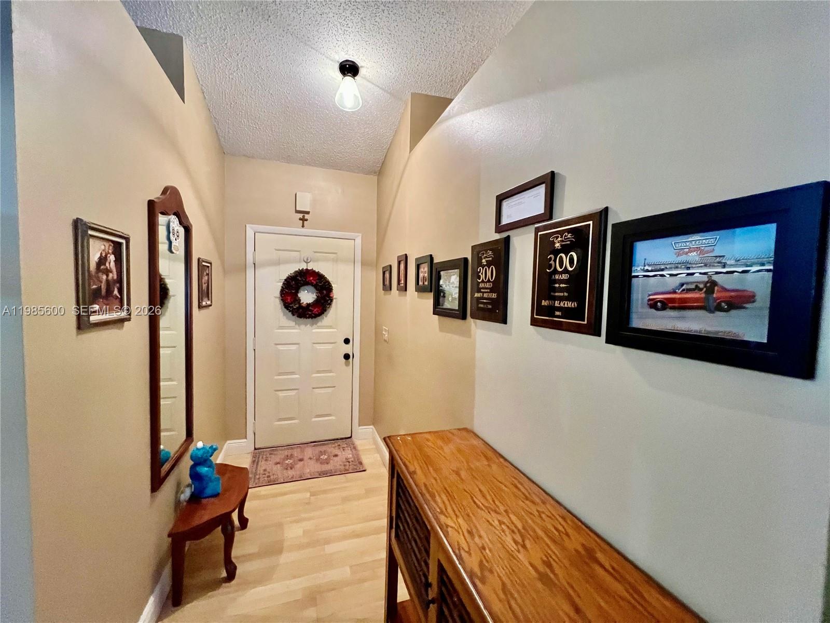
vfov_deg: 89.9
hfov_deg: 106.2
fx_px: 312
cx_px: 415
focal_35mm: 13
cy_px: 312
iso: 800
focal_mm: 1.57
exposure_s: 1/60
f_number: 1.8
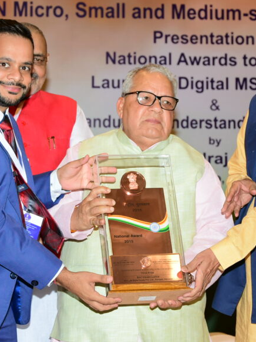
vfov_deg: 16.1
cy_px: 148
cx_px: 137
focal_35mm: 122
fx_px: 1203
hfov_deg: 12.2
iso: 1000
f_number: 5
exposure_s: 1/125
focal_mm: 48
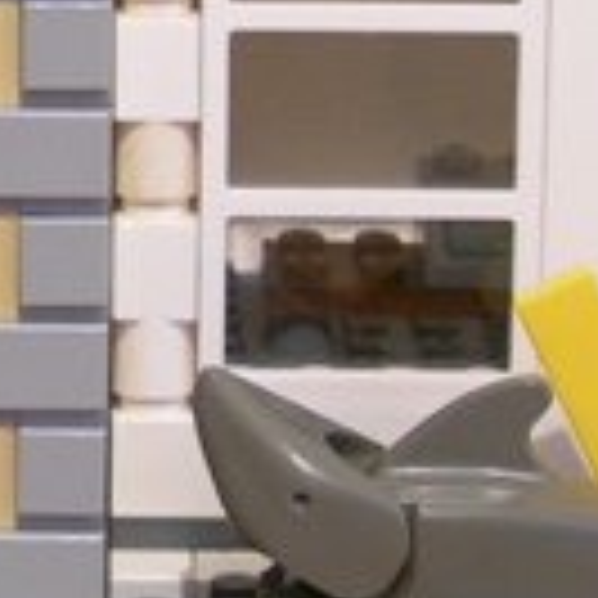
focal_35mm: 218
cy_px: 187
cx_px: -254
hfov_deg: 7.9
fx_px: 4261
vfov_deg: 8.0
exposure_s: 1/2.5
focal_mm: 8.5
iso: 200
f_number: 2.9
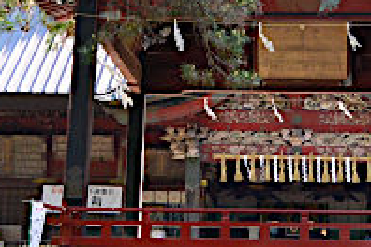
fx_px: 1134
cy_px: -59
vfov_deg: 12.1
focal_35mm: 110
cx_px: 287
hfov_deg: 18.4
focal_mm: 12.8
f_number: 4.5
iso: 160
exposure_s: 1/100
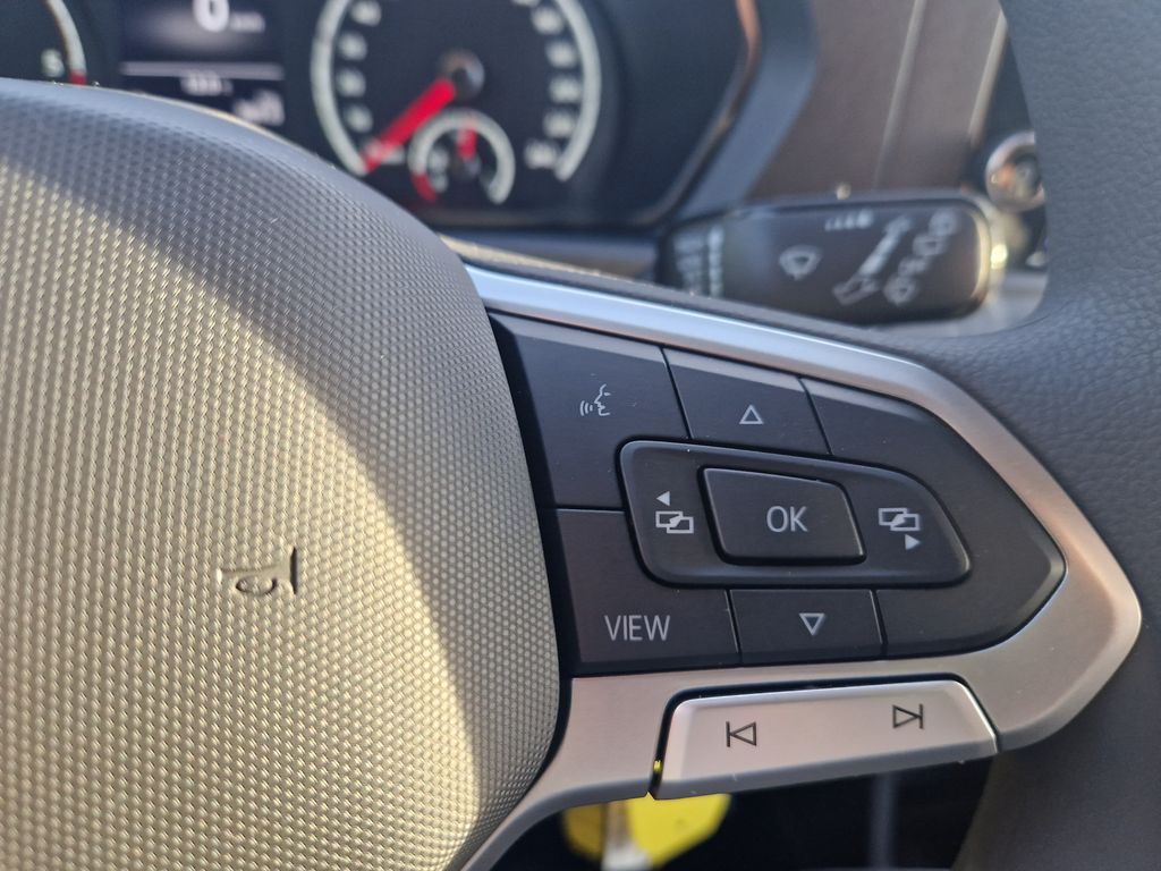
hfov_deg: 73.9
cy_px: 436
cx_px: 580
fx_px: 771
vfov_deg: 58.9
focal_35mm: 23
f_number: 1.8
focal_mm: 5.4
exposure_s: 1/180
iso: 200
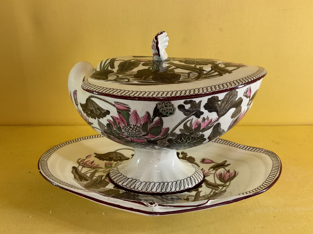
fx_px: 271
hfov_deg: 60.0
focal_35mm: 30
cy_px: 117
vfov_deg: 46.8
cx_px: 155
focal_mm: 3
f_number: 1.8
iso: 64
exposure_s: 1/60
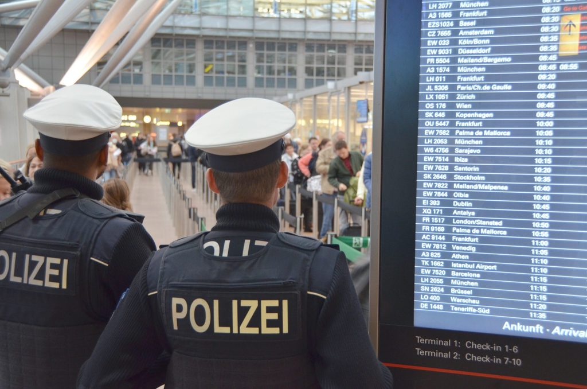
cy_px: 194
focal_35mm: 51
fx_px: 830
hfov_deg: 39.0
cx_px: 294
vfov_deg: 26.4
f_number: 4.2
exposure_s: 1/40
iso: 800
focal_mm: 34
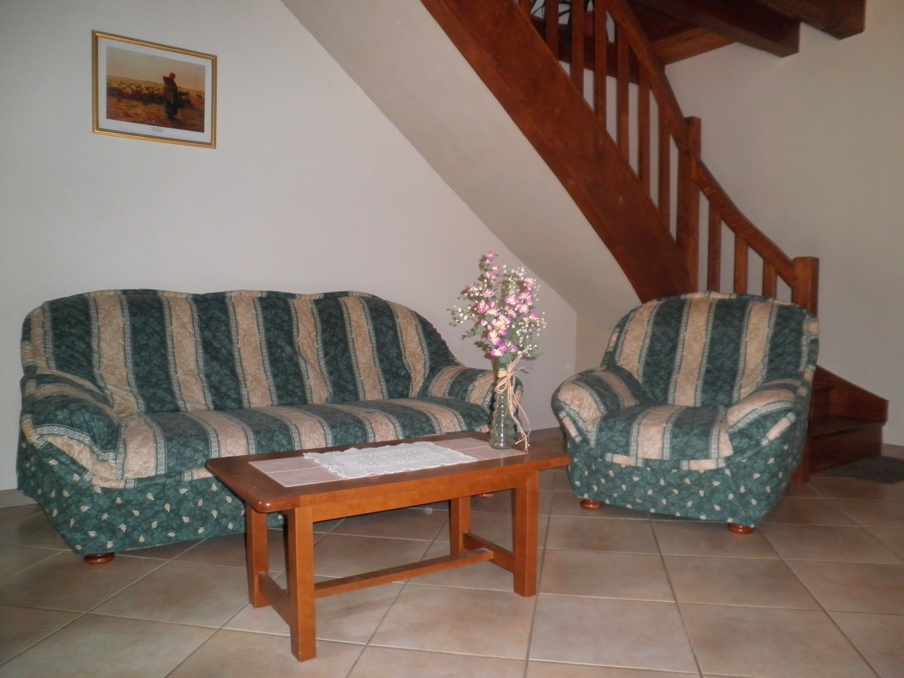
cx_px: 452
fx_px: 679
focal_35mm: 26
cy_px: 339
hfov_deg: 67.3
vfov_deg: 53.1
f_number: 2.6
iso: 160
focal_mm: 4.7
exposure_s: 1/30
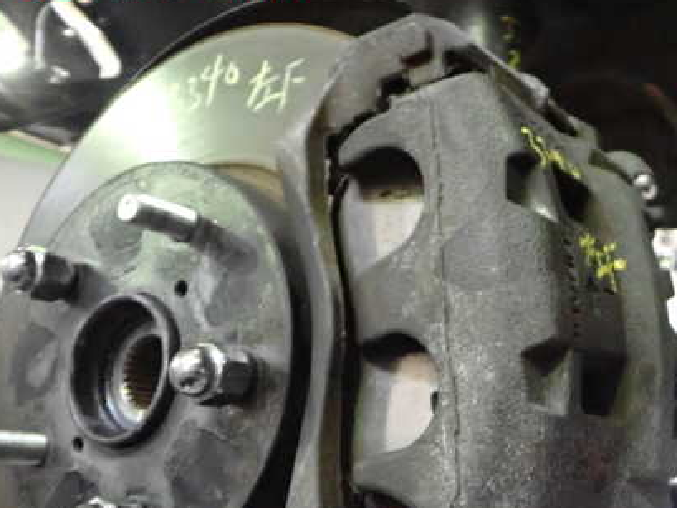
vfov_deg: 32.6
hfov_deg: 41.9
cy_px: 336
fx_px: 861
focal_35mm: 44
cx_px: 488
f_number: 2.3
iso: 3200
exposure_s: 1/100
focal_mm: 5.4
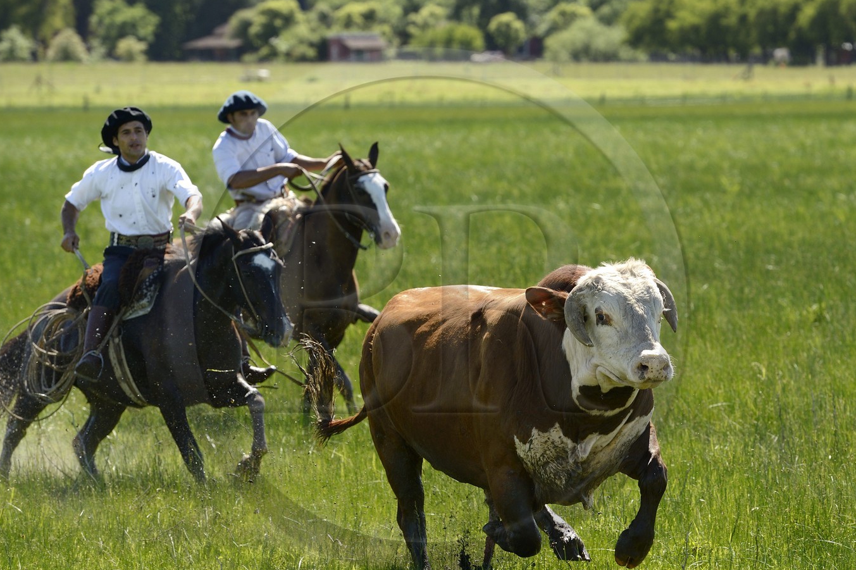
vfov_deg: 6.6
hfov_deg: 9.9
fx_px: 4920
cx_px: 426
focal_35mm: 207
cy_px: 310
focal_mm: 175
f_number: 5.6
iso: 400
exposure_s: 1/800
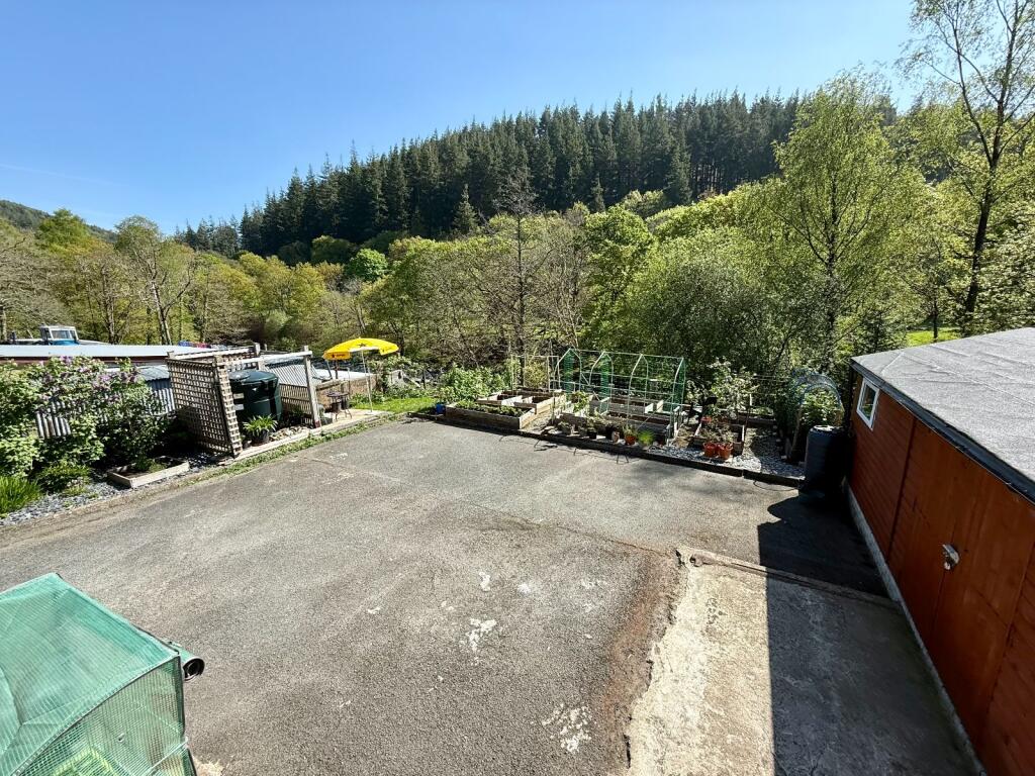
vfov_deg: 85.7
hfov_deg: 102.1
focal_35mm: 14
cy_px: 388
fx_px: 419
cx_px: 518
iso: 50
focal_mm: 2.22
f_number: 2.2
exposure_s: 1/820
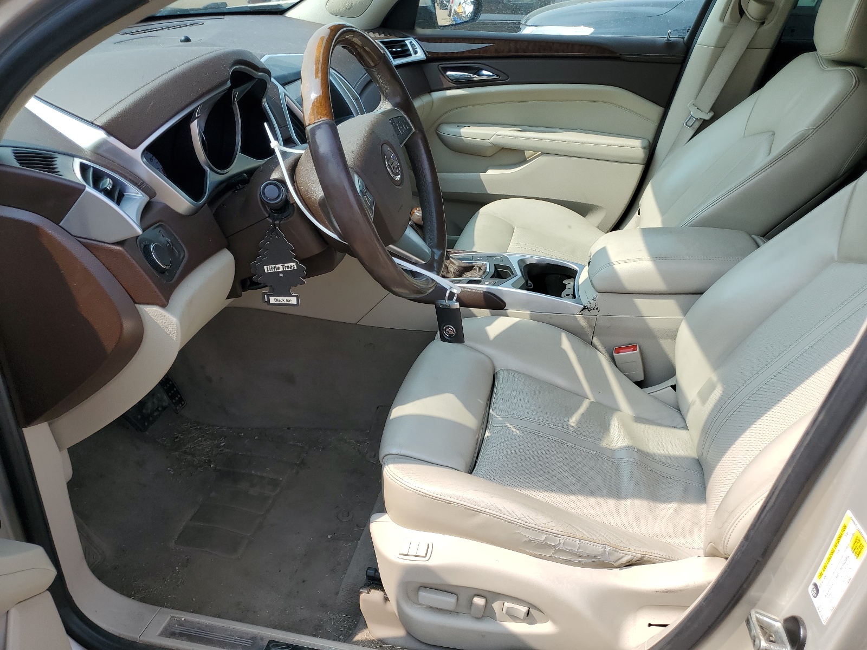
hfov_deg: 67.3
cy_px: 325
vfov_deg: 53.1
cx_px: 434
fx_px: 651
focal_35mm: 26
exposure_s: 1/1111
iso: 50
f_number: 1.5
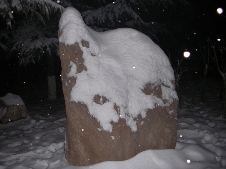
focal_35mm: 38
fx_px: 248
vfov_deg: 37.7
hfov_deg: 49.0
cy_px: 84
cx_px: 113
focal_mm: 6.3
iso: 168
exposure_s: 1/30
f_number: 3.3
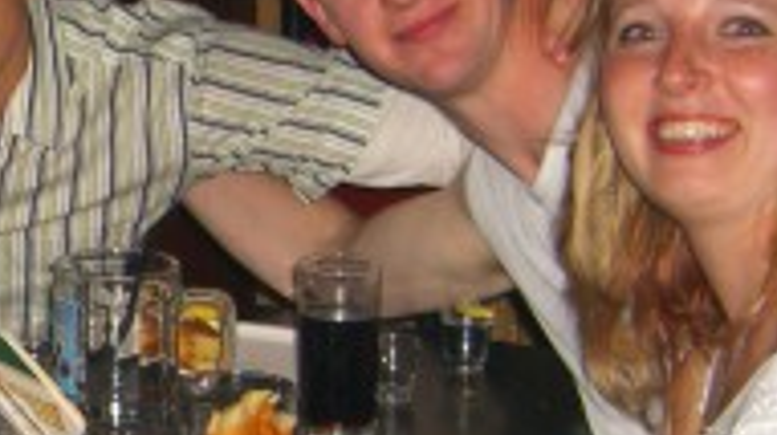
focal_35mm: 130
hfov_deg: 15.8
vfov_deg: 9.3
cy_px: 289
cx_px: -179
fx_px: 2676
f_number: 2.8
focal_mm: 7.9
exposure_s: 1/60
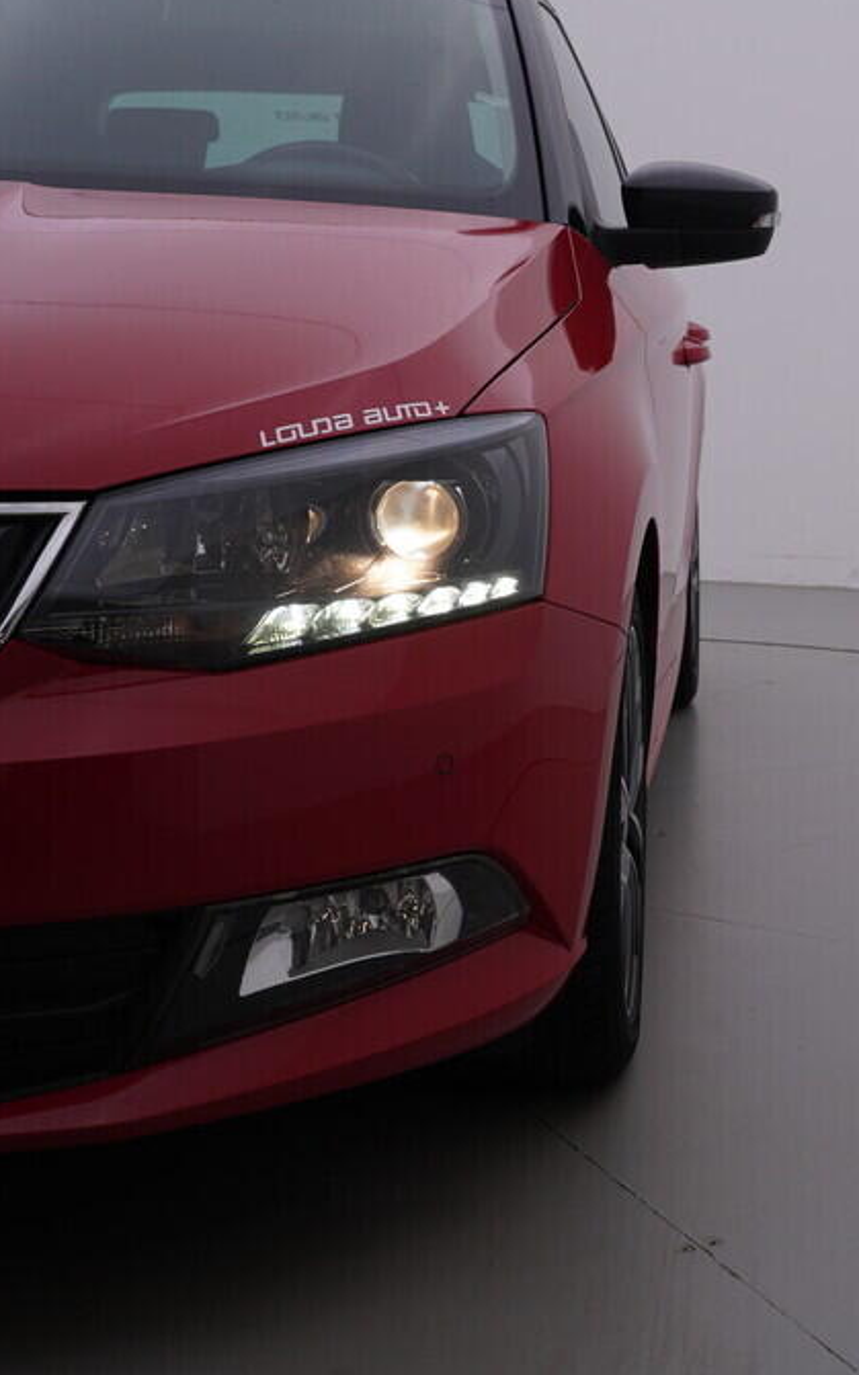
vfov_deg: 36.3
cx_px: 896
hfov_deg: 22.1
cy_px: 688
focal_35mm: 56
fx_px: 2099
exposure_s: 1/125
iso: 125
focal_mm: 24
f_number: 5
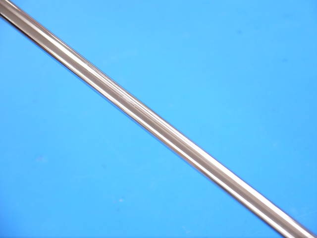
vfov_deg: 17.6
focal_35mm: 84
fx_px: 769
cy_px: 119
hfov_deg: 23.3
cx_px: 158
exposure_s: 1/100
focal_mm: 42
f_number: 5.6
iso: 800
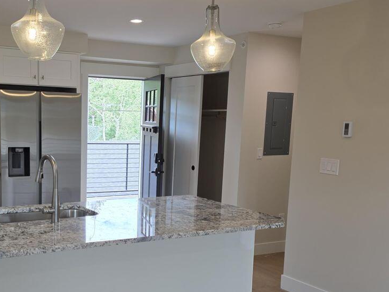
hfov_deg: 42.8
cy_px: 196
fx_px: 483
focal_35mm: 43
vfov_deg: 33.3
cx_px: 110
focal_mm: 6.3
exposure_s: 1/120
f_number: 1.7
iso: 40
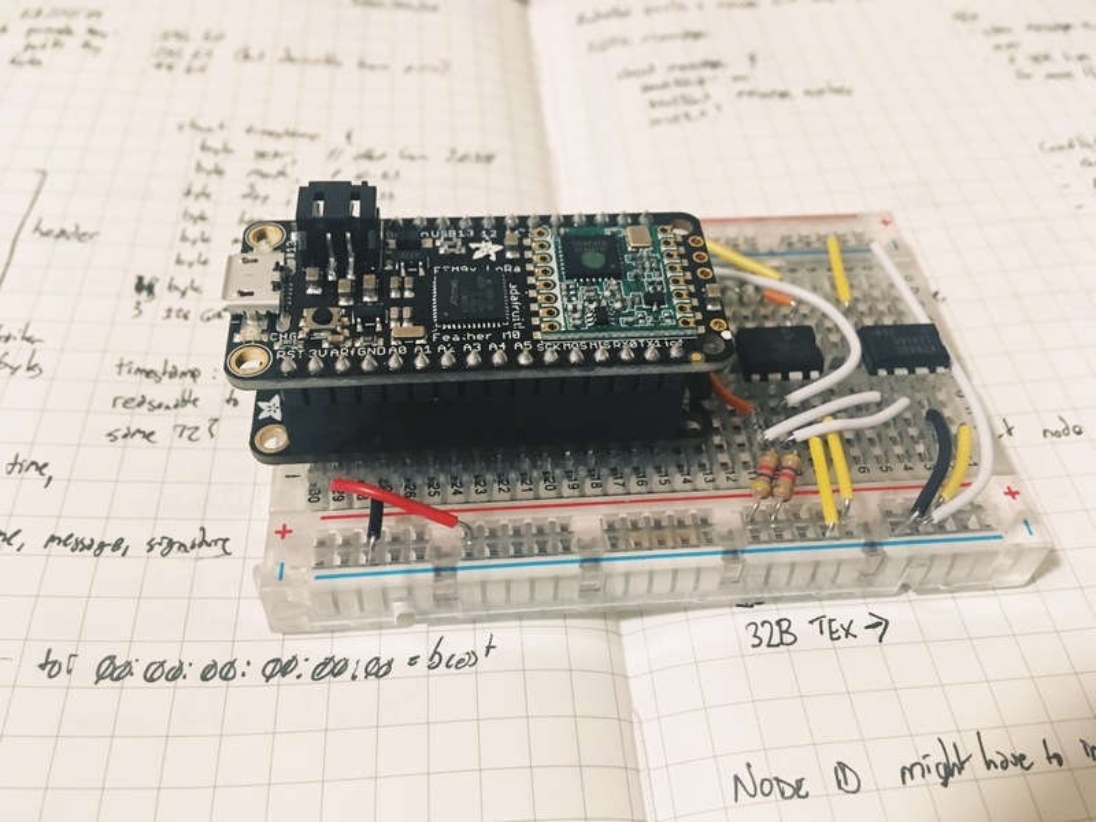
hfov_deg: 61.7
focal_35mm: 29
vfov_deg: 48.2
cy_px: 411
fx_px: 918
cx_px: 548
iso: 200
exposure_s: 1/15
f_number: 2.2
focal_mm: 4.15
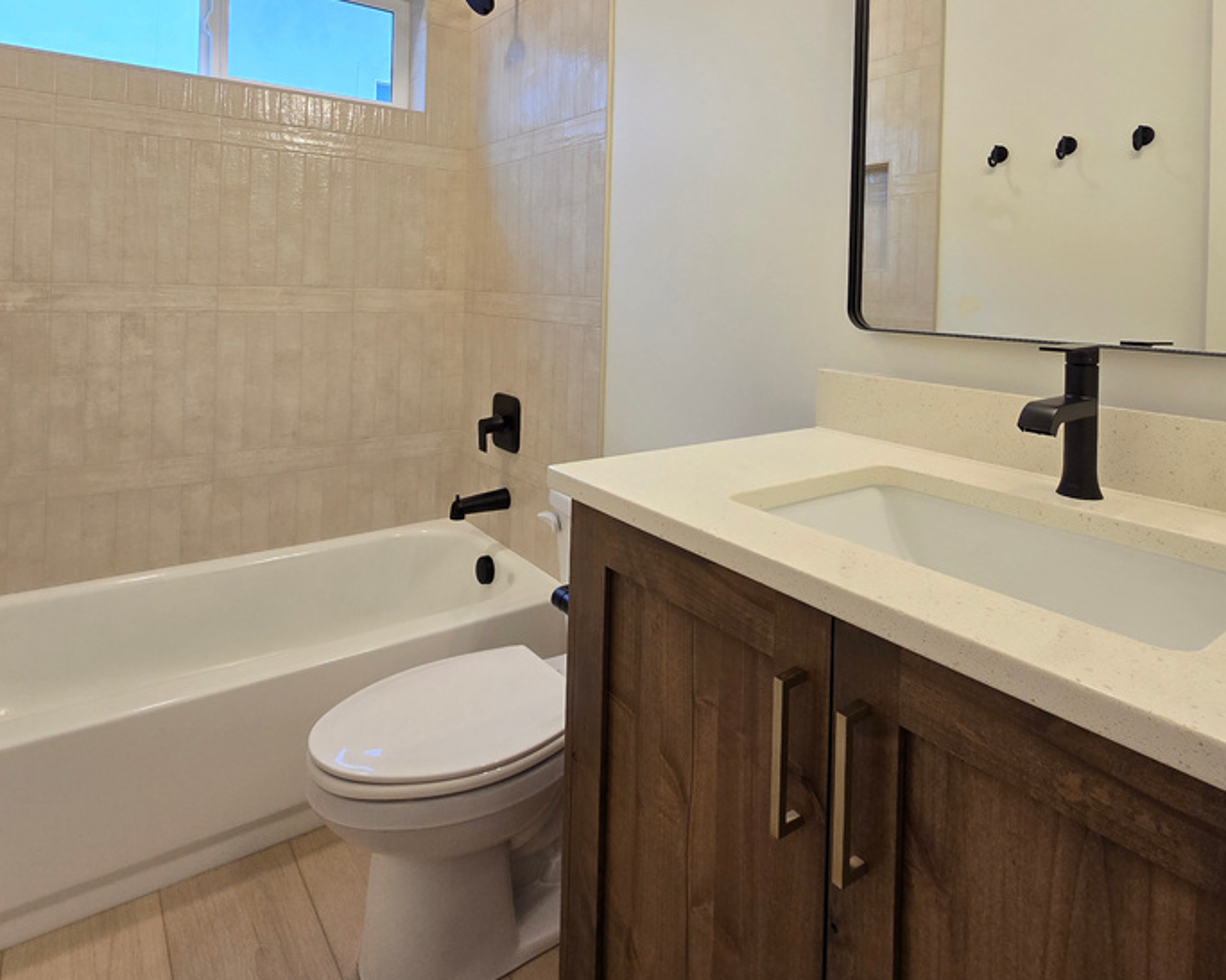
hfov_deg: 83.3
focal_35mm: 19
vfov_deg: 68.2
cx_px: 633
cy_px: 303
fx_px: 689
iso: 64
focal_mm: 2.2
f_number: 2.2
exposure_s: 1/60
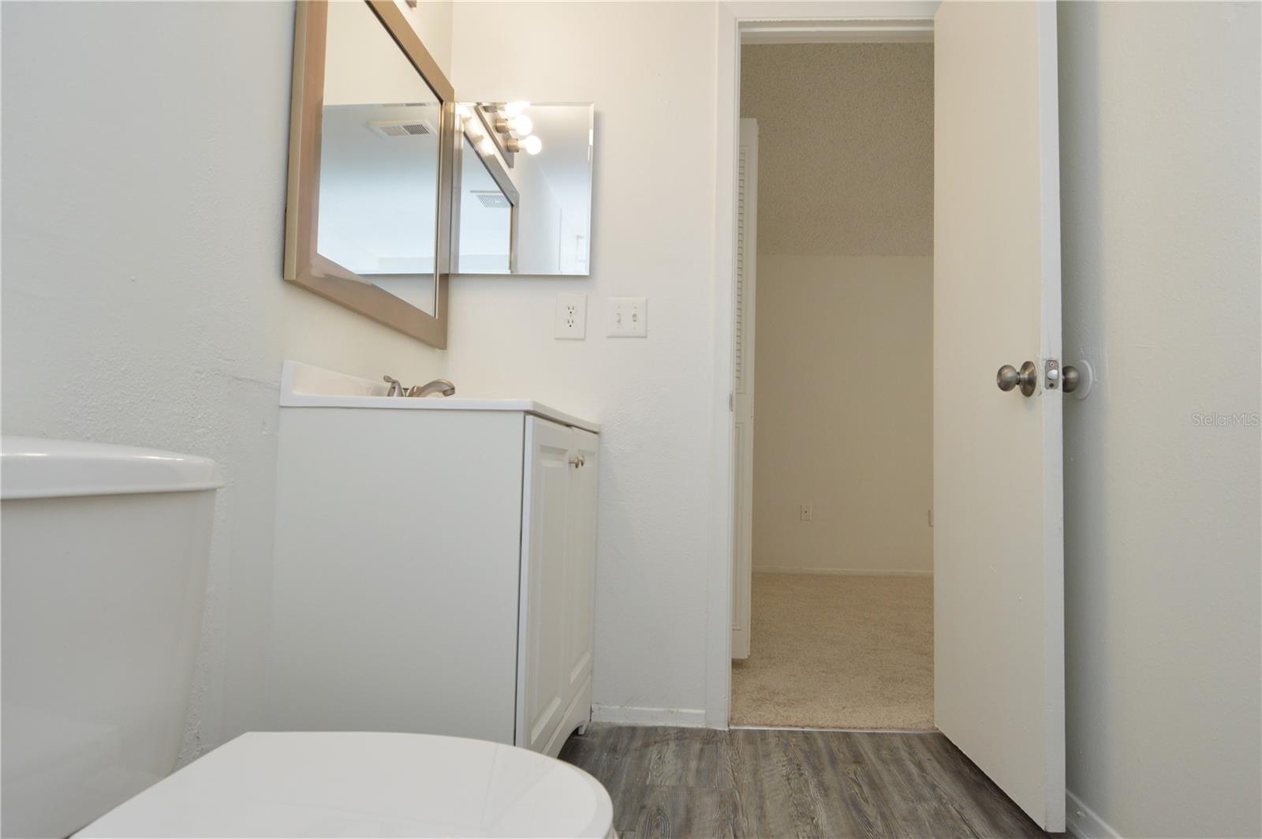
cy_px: 420
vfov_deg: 67.3
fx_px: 630
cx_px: 631
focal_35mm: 18
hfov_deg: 90.1
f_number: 5.6
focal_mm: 12
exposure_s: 1/125
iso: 400
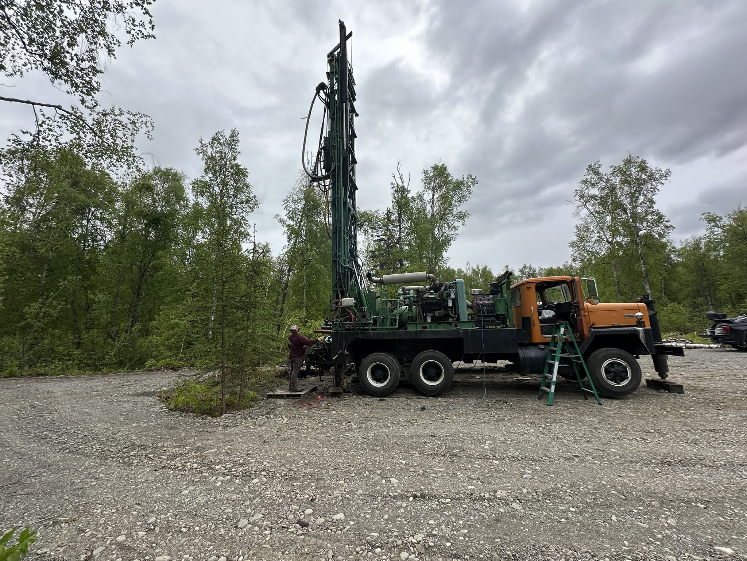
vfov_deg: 85.7
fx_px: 302
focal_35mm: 14
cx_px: 374
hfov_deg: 102.1
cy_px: 280
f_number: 2.2
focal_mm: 2.22
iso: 40
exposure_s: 1/1276
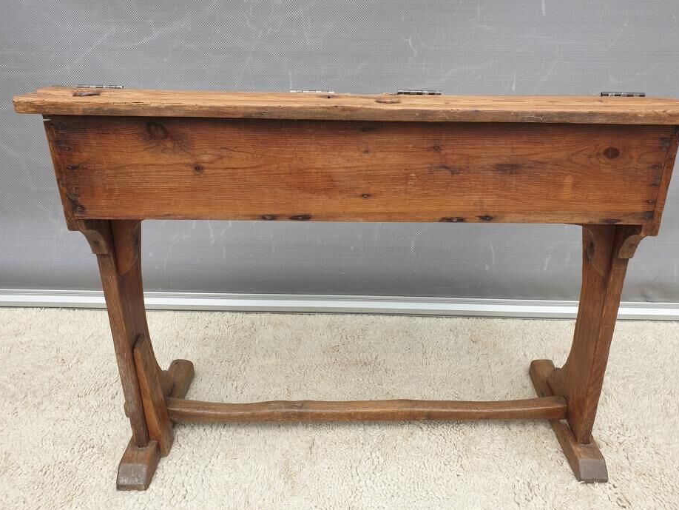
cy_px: 246
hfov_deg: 61.6
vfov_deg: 48.2
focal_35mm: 29
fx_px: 569
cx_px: 362
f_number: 2.4
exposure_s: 1/488
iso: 50
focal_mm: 4.3
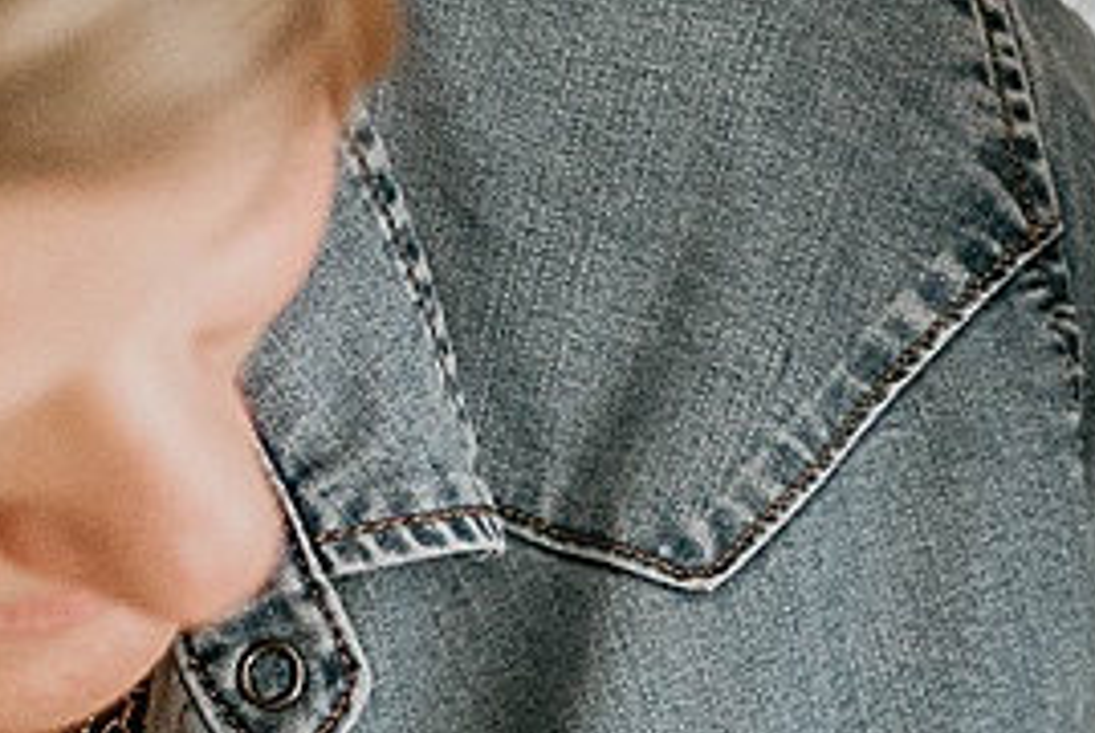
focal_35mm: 208
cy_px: 768
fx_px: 6333
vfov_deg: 6.6
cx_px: 961
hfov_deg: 9.8
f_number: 1.4
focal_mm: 35
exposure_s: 1/125
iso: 1000
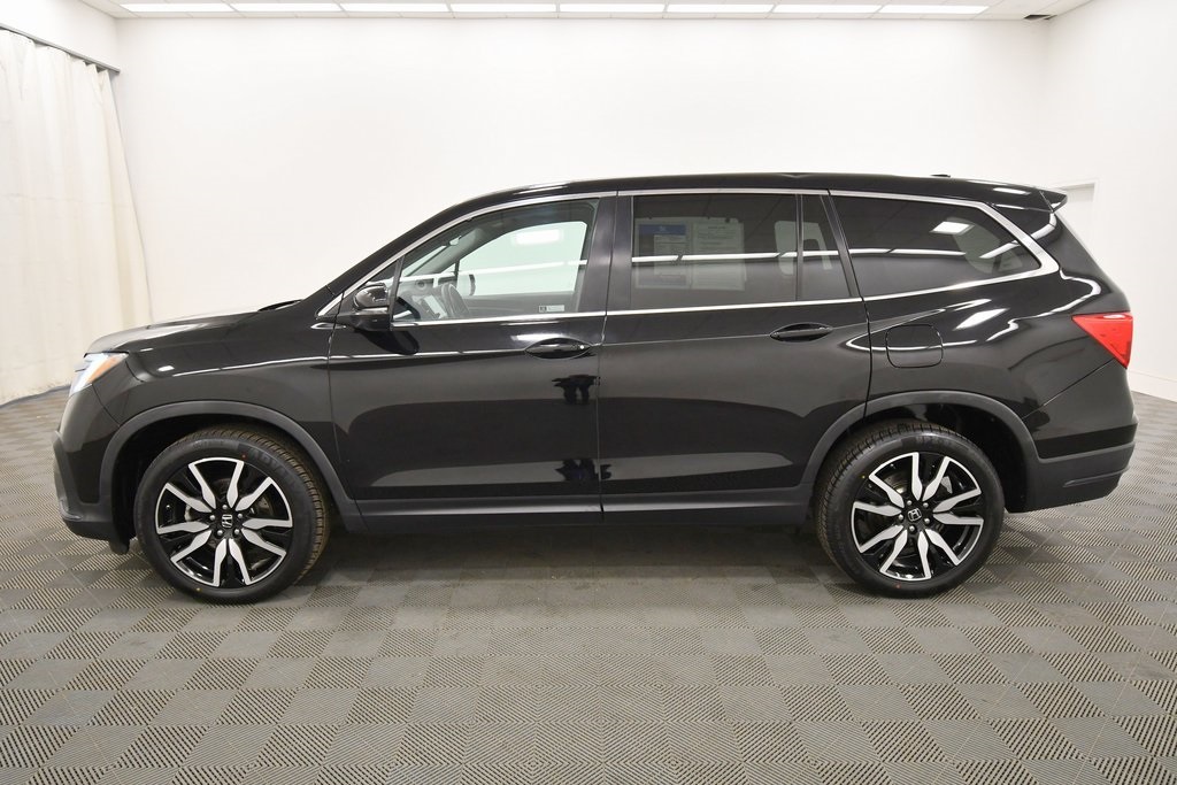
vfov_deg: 57.2
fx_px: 719
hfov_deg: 78.6
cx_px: 588
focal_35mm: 22
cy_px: 392
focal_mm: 15
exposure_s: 1/125
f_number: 5.3
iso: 1100
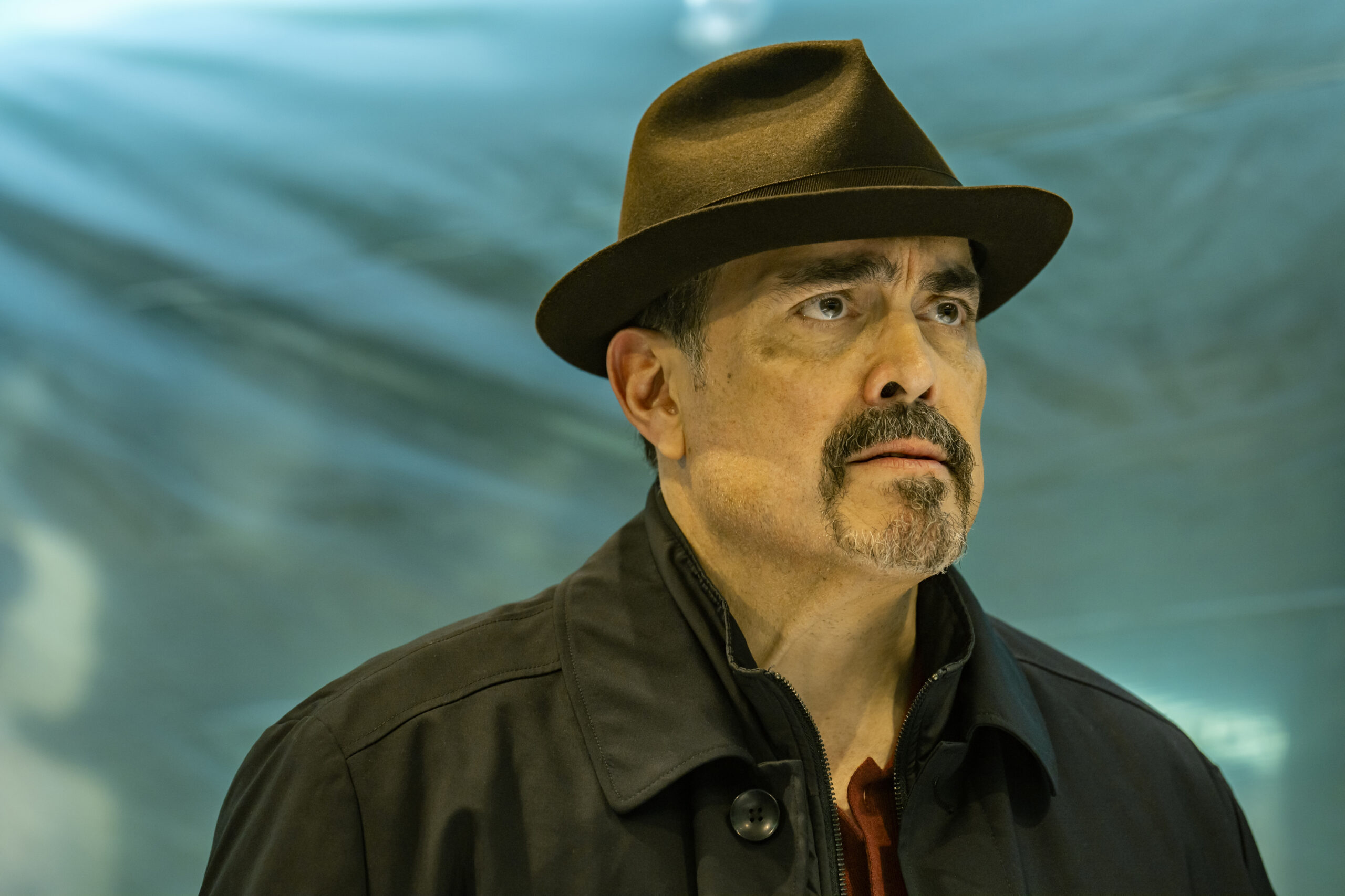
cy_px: 448
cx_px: 672
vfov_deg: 10.2
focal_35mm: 134
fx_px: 5006
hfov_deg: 15.3
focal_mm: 134
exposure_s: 1/250
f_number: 4.5
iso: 640
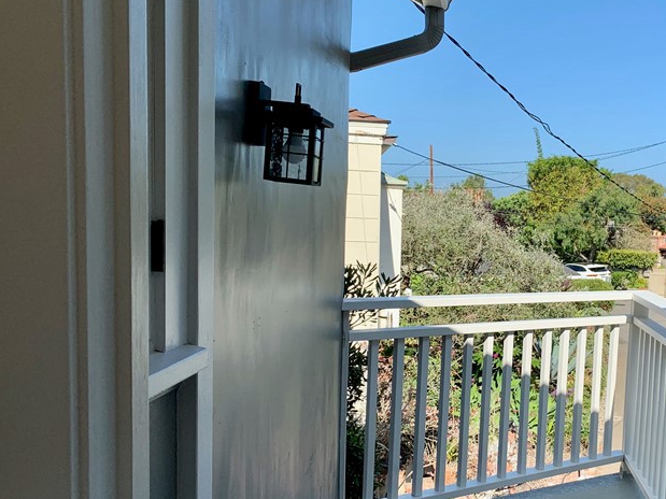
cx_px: 530
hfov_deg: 42.0
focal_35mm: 43
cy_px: 300
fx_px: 827
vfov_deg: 33.5
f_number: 1.8
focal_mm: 4.25
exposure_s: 1/1266
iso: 25
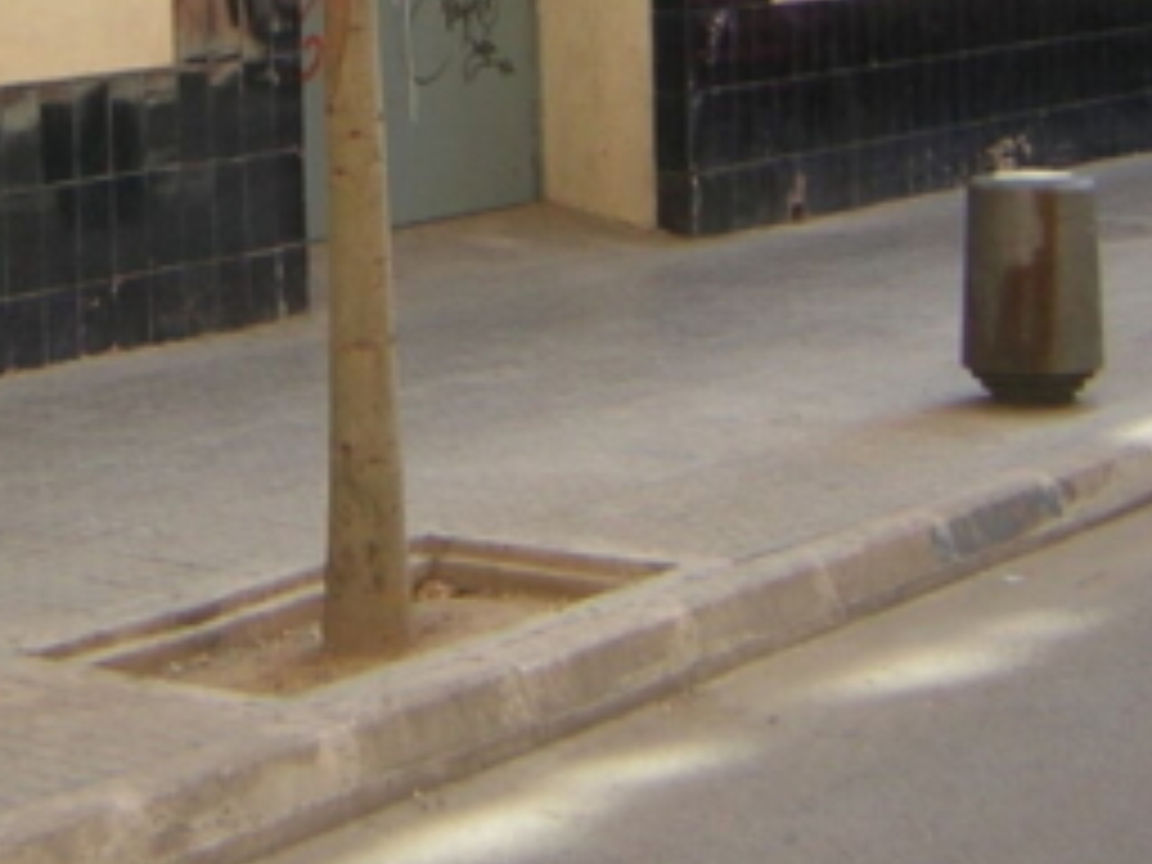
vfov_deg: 14.7
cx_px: 414
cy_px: -72
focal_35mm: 98
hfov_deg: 20.0
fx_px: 3261
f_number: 2.8
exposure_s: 1/151
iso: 50
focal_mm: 5.6
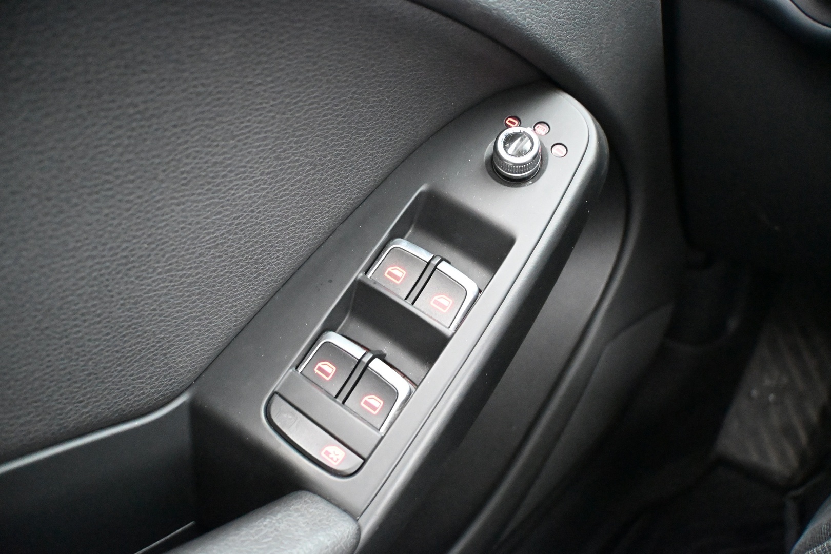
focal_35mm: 46
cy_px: 277
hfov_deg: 43.0
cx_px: 416
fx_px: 1056
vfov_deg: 29.4
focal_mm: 30.5
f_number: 4.8
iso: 12800
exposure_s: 1/13
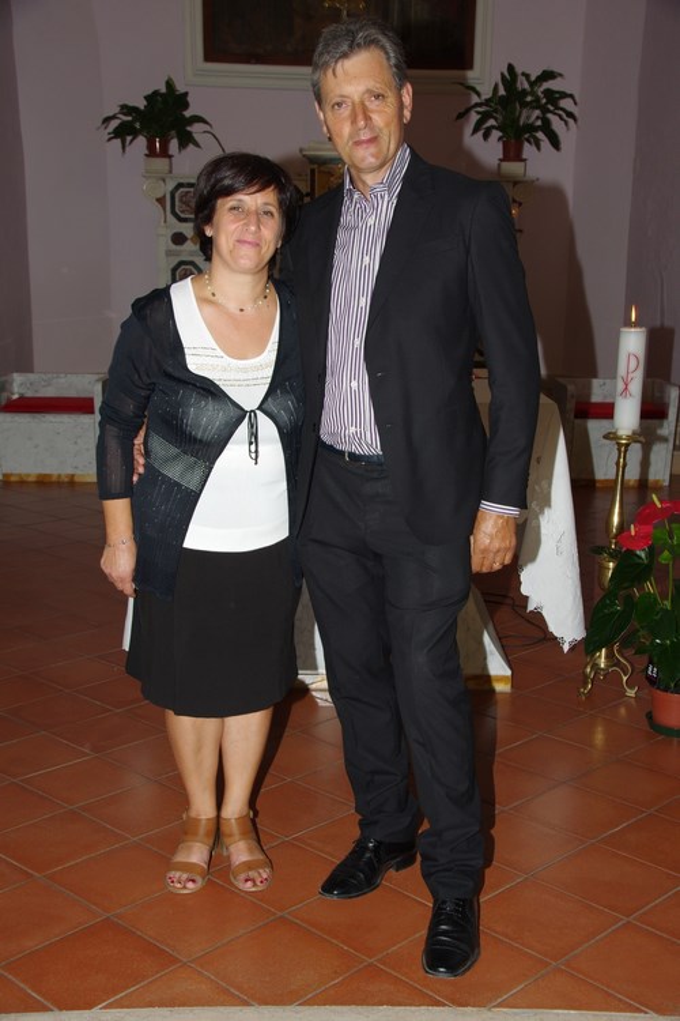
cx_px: 340
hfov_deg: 29.2
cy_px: 510
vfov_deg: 42.7
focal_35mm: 46
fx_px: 1303
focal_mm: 31
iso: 400
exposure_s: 1/60
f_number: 8
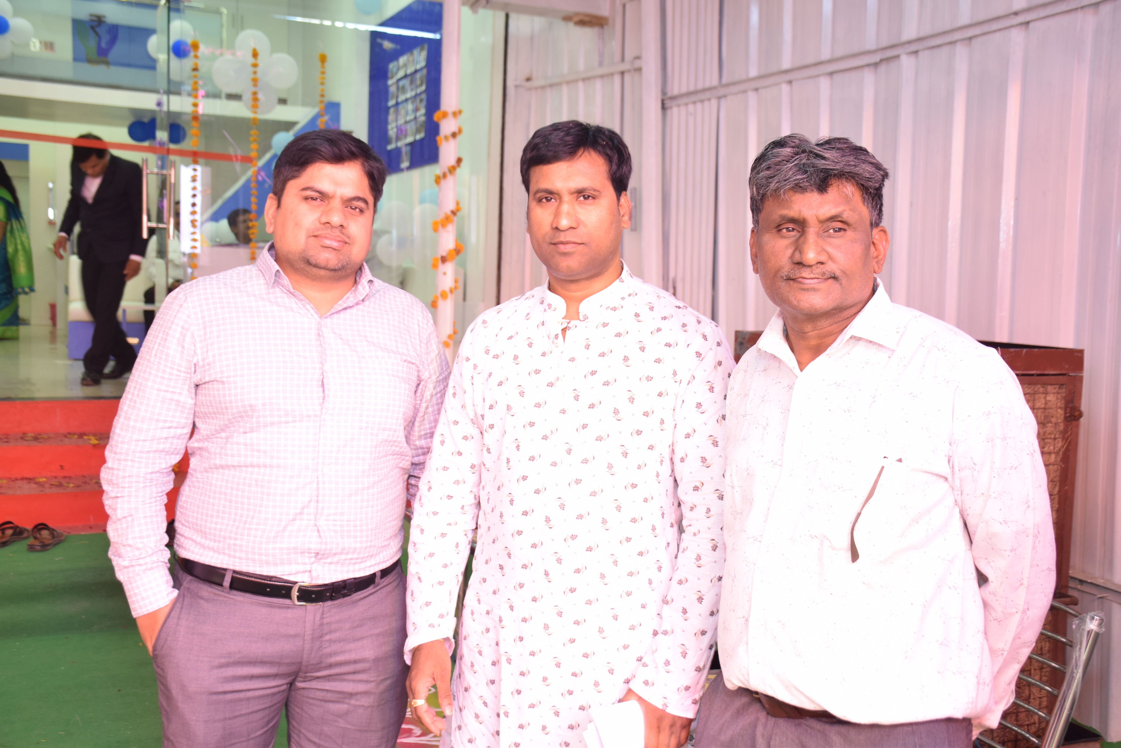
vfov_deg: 34.2
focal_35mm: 39
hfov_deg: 49.5
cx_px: 560
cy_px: 374
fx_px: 1215
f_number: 3.8
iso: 400
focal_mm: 26
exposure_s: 1/40
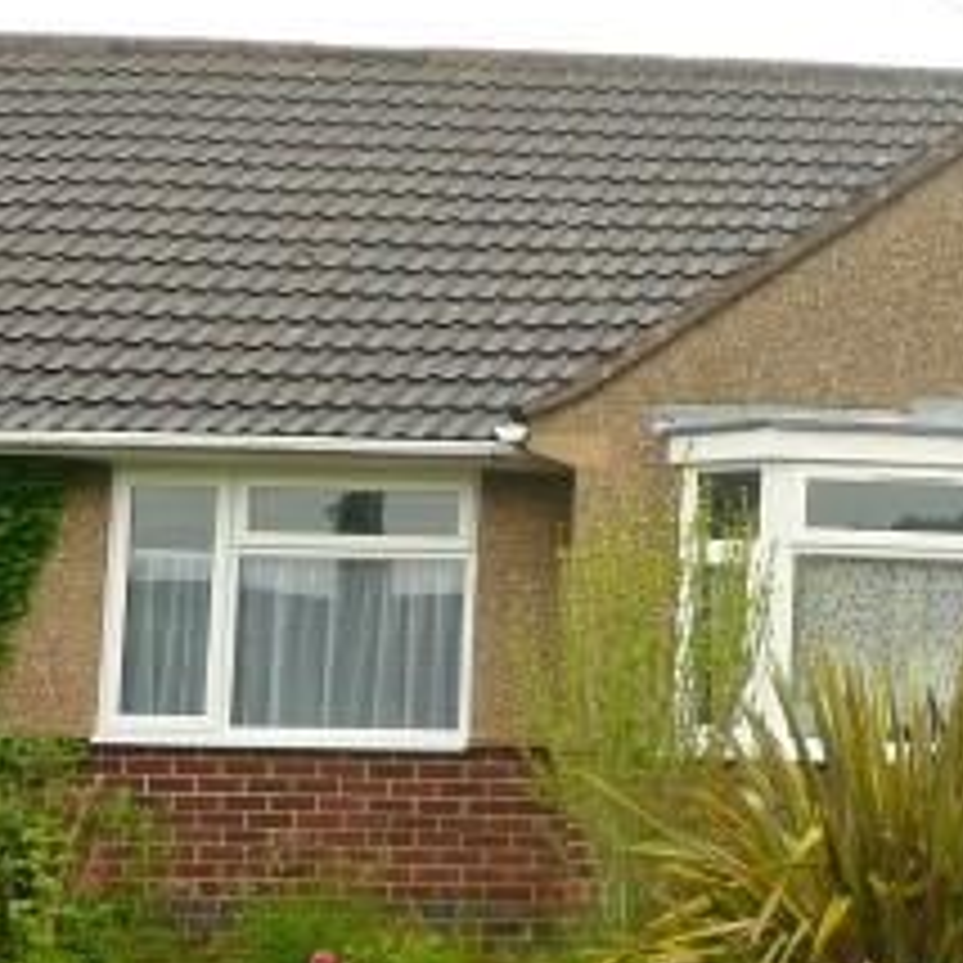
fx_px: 2833
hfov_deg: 17.9
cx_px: 1287
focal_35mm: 90
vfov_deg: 19.3
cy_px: 450
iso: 100
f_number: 3.6
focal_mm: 5.5
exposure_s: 1/200
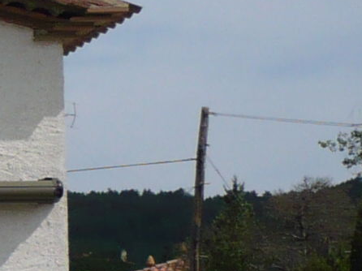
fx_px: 2310
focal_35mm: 221
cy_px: 248
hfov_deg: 7.9
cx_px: -688
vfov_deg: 6.7
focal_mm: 5.8
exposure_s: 1/500
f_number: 8
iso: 100
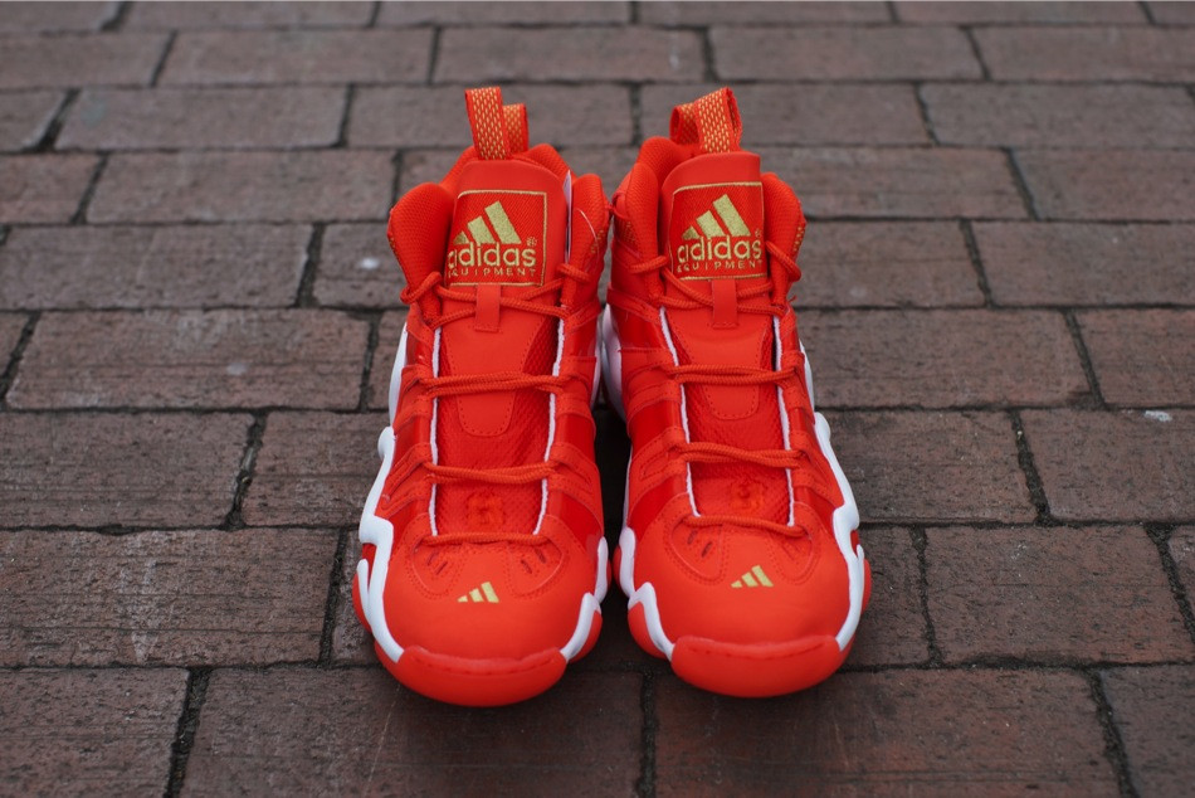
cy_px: 399
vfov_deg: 27.0
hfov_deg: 39.6
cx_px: 598
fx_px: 1660
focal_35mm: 50
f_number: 5
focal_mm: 50
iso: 125
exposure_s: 1/320
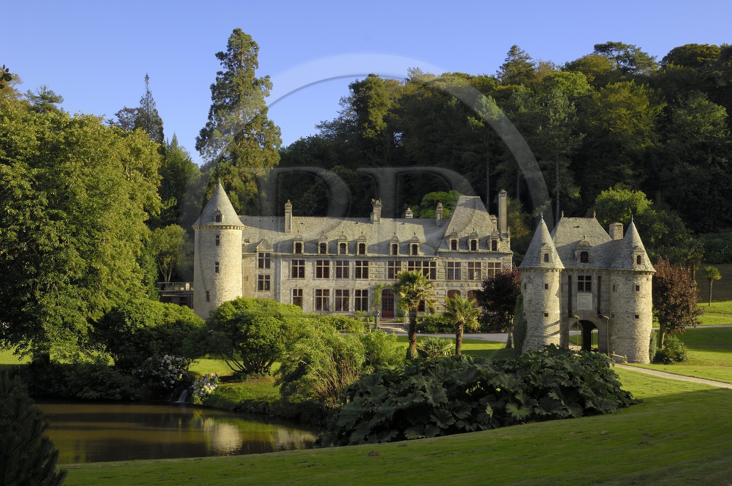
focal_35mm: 52
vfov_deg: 25.7
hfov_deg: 37.9
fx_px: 1066
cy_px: 243
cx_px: 366
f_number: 6.7
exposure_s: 1/160
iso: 100
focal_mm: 35
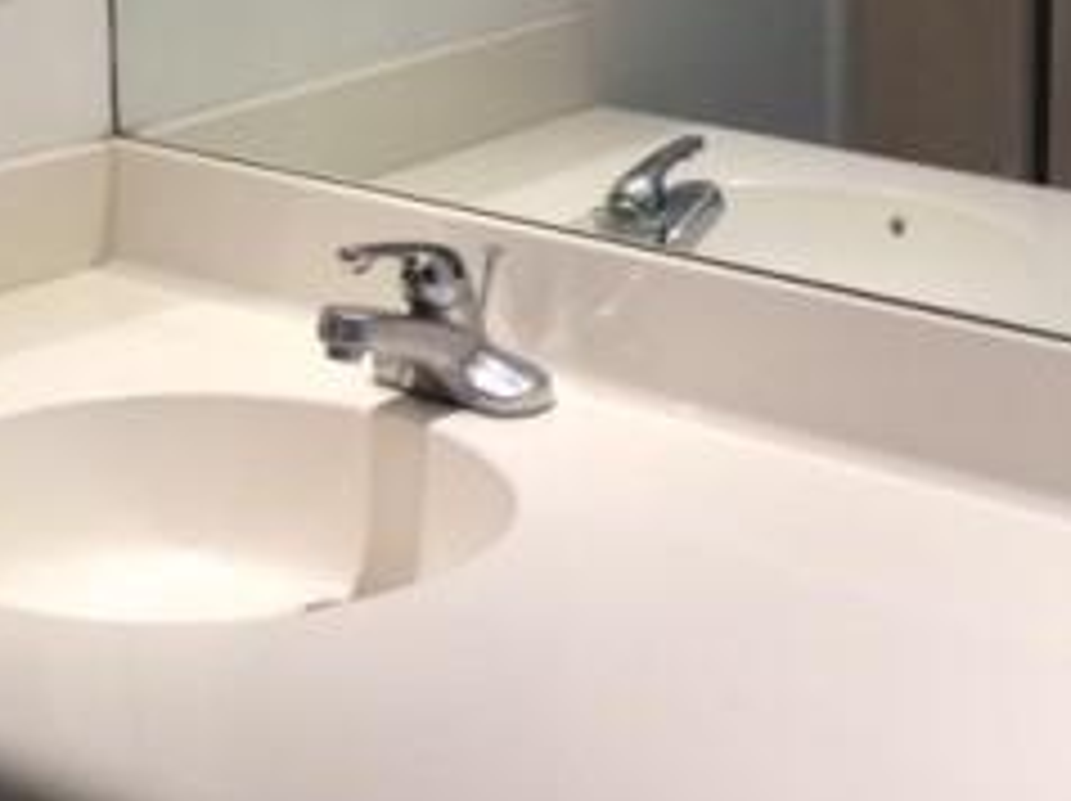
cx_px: 1098
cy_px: -117
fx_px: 2411
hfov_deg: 23.8
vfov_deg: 18.1
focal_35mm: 78
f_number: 2.2
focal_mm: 4.15
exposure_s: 1/30
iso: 50
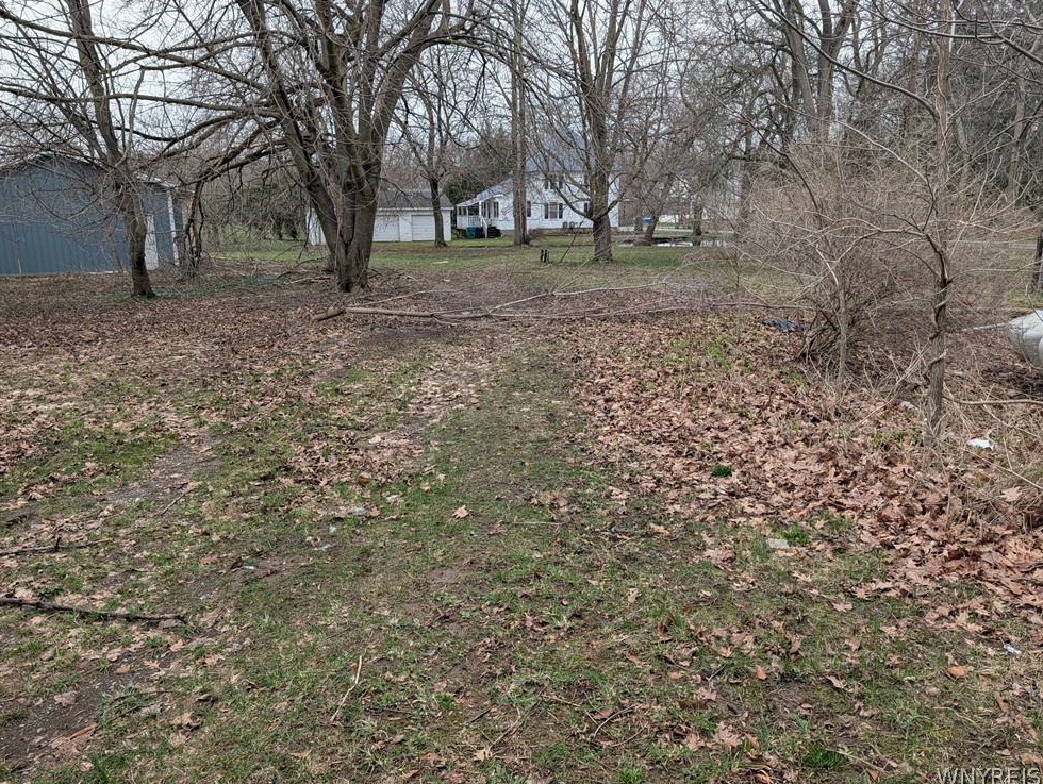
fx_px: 754
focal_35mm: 25
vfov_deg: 55.0
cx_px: 504
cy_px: 386
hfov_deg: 69.3
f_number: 1.68
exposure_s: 1/207
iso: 21
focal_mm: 6.9
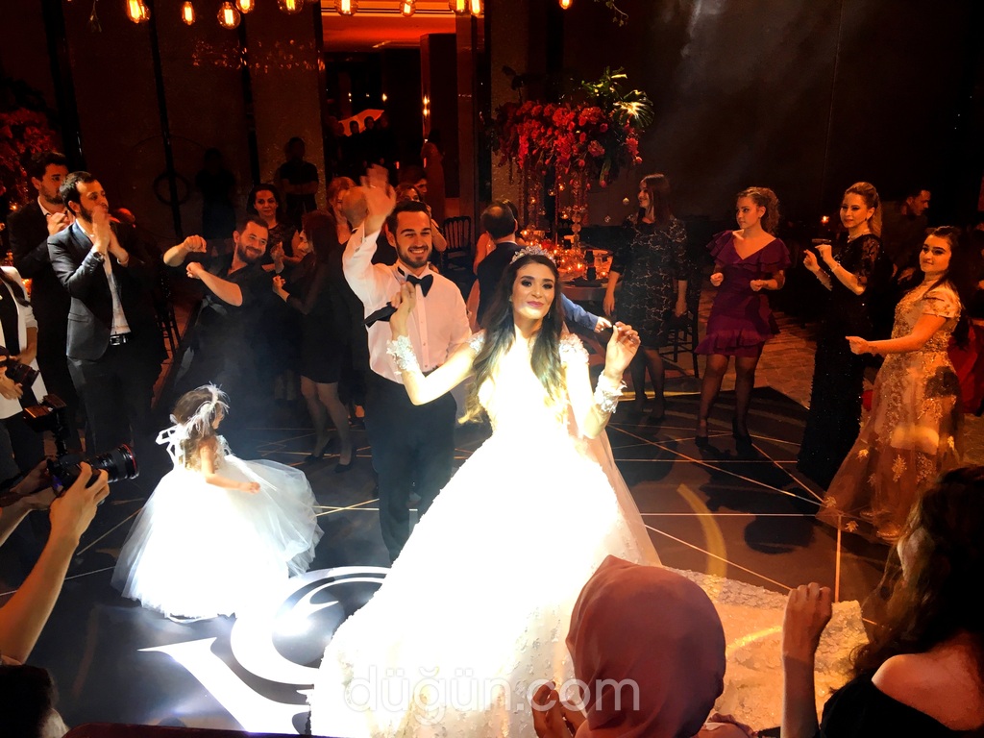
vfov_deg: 48.2
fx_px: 824
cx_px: 492
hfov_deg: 61.7
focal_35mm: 29
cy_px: 369
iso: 32
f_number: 2.2
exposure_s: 1/33
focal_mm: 4.15
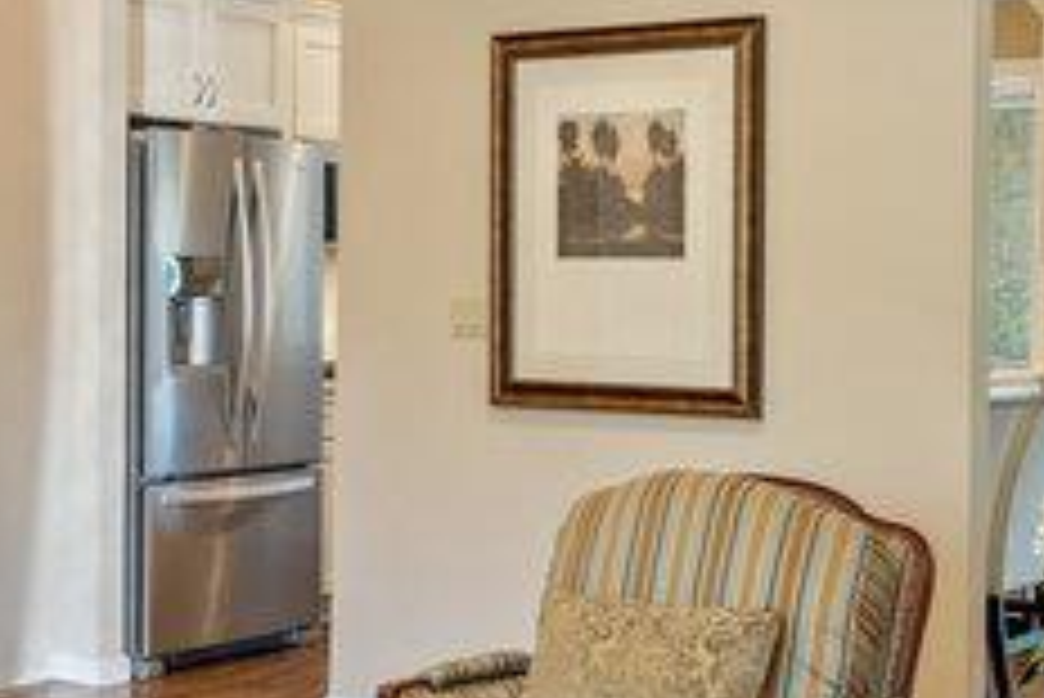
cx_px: 396
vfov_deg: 19.7
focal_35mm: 69
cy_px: 232
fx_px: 2002
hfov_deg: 29.1
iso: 500
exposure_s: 1/10
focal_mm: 16
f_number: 5
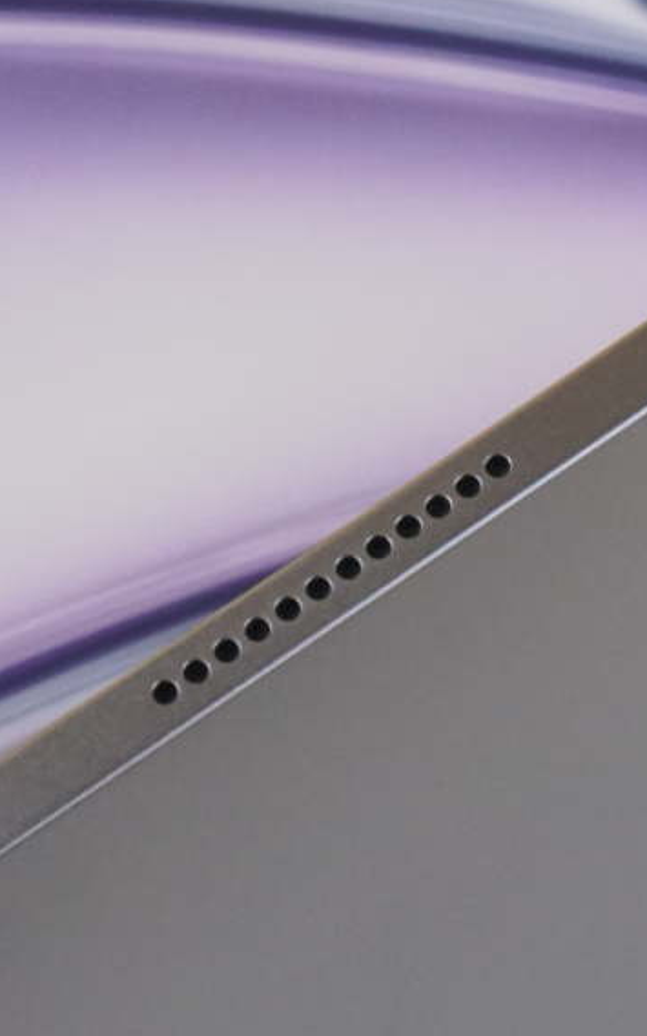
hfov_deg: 5.9
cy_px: 198
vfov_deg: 9.5
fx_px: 6229
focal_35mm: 221
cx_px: 827
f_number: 8
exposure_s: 1/100
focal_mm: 41
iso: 2000
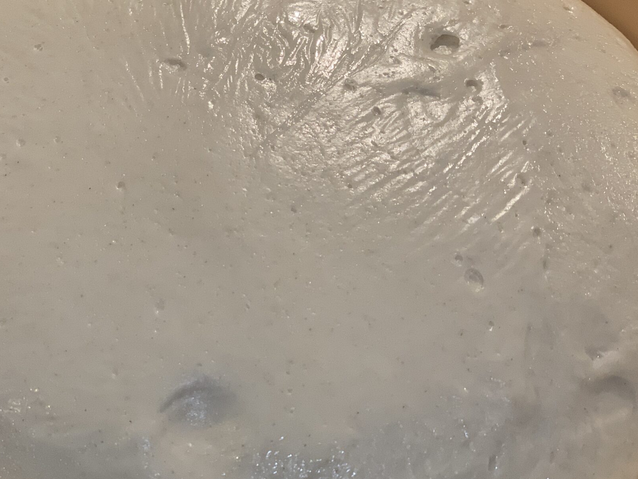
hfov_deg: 23.5
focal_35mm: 83
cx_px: 238
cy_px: 210
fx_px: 1530
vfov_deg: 17.8
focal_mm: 6
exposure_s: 1/50
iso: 80
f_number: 2.4
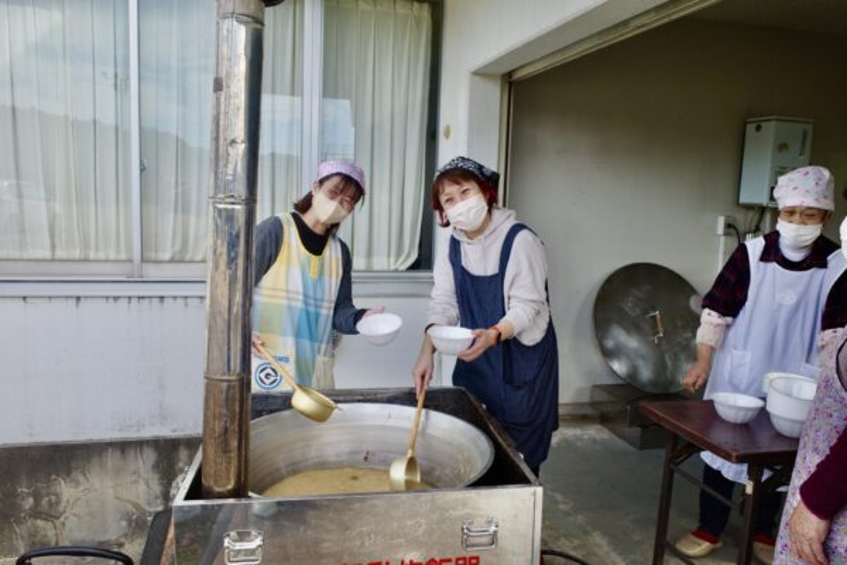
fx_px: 659
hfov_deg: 65.5
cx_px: 424
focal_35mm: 28
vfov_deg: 46.4
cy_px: 282
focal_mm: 18.3
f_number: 5
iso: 200
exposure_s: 1/320
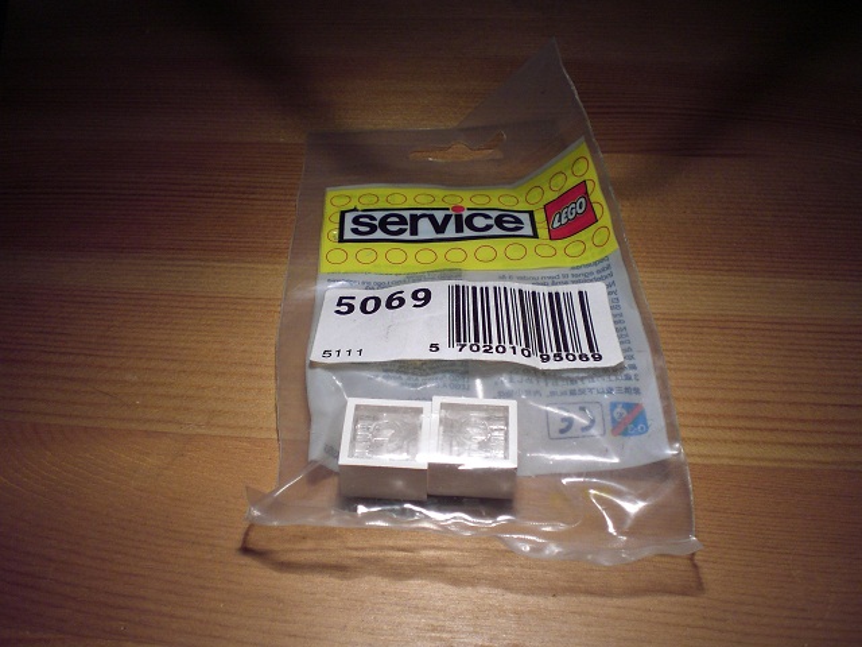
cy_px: 324
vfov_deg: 37.7
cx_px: 431
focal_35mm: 38
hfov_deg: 49.0
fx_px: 946
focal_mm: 6.3
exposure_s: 1/100
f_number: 3.1
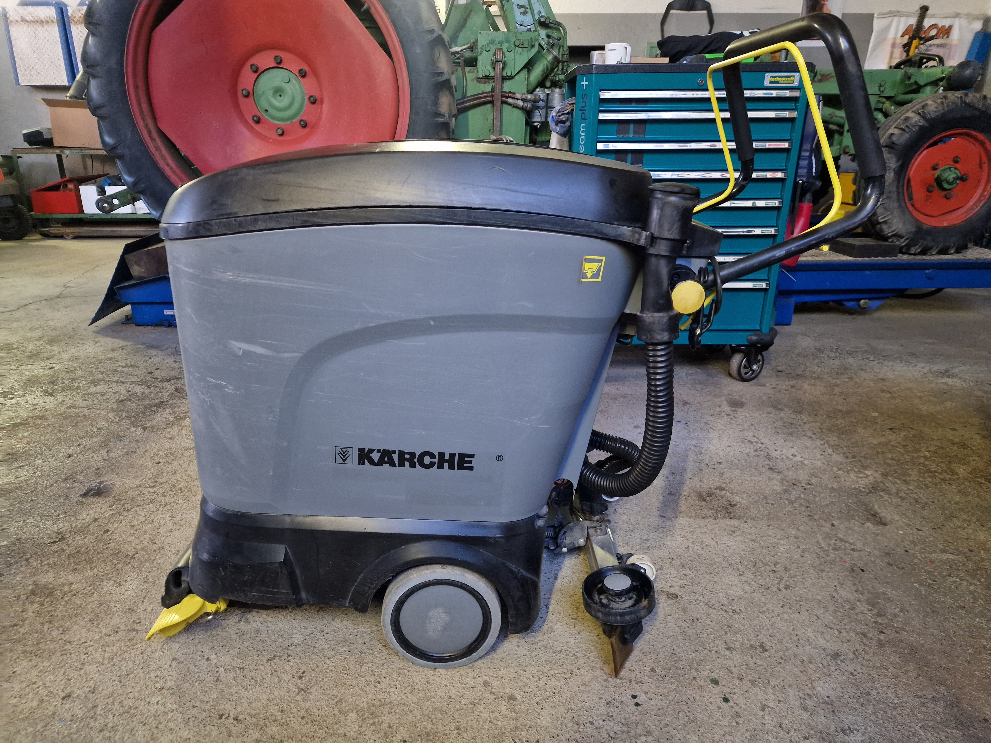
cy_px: 372
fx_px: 658
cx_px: 496
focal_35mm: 23
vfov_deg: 58.9
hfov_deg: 73.9
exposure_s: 1/25
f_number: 1.8
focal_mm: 6.4
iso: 640
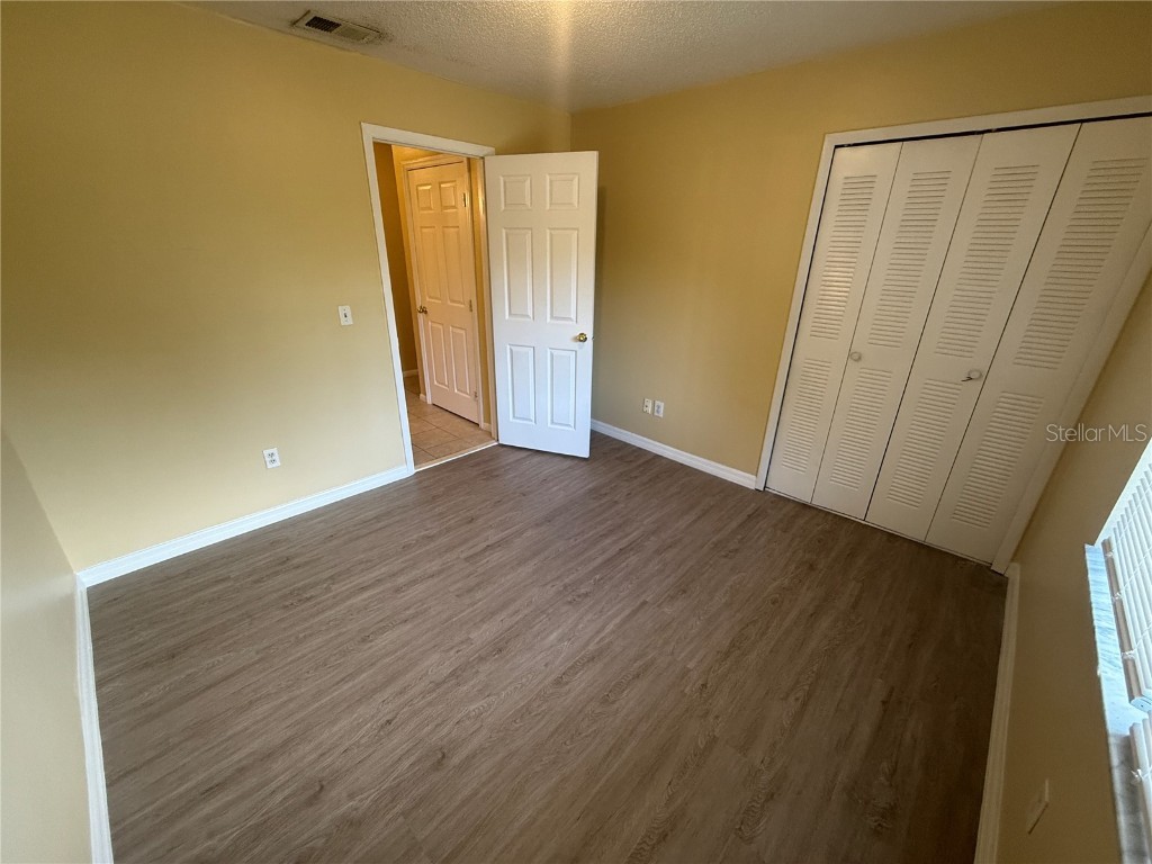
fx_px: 466
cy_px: 432
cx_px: 576
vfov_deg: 85.7
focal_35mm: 14
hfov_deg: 102.1
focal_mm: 2.22
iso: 250
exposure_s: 1/120
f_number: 2.2
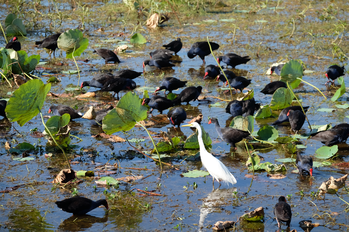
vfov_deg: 7.4
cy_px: 116
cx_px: 174
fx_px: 1803
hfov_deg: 11.1
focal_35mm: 186
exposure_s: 1/320
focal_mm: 124.3
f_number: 5.6
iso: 200
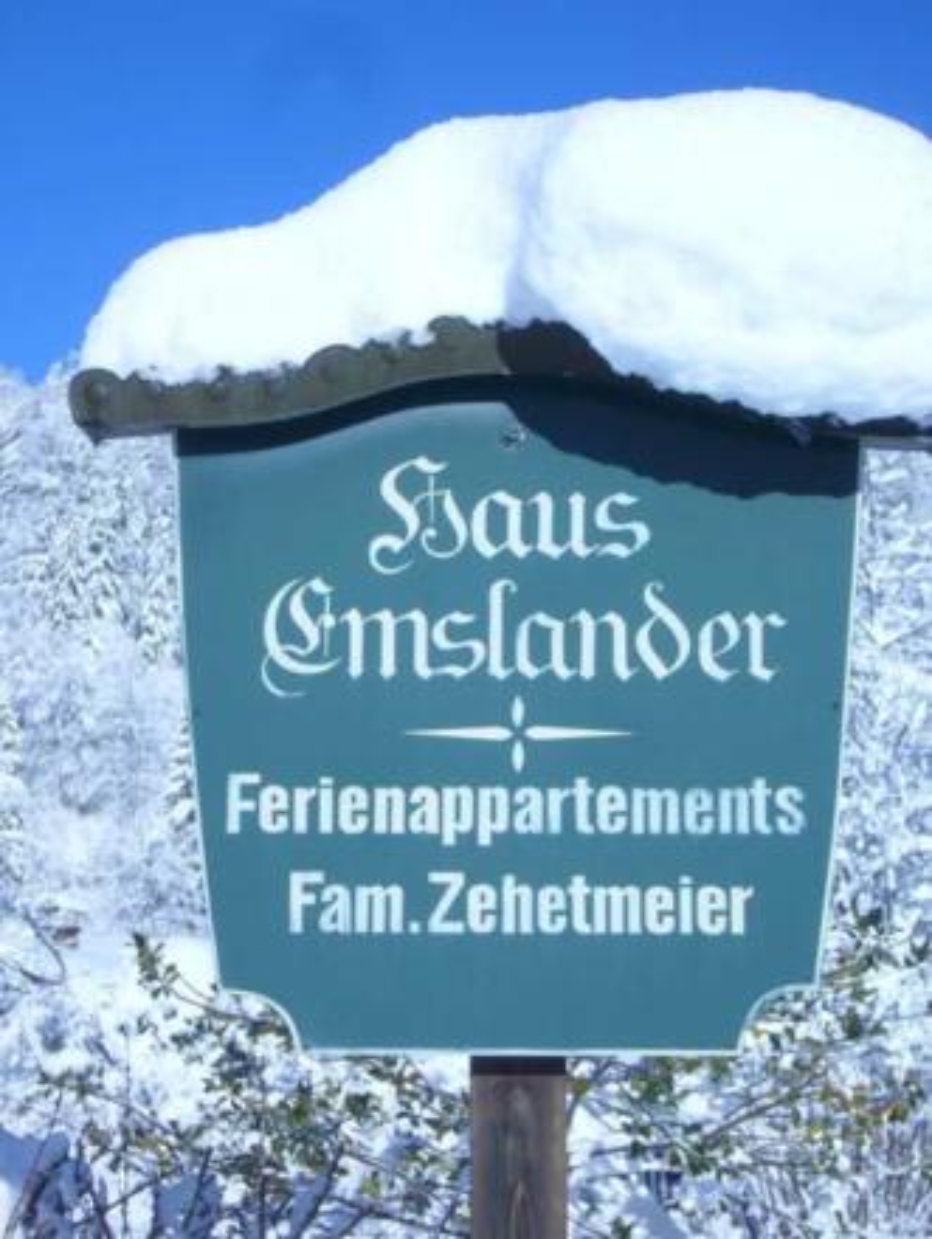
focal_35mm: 84
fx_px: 3010
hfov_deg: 17.6
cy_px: 620
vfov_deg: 23.3
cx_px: 466
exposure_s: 1/800
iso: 80
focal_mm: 13.9
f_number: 4.4
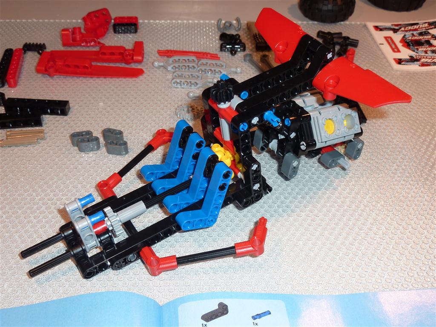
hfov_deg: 44.8
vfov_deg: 34.3
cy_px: 164
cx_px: 218
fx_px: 529
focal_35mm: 42
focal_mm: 6.9
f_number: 3.7
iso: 100
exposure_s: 1/30
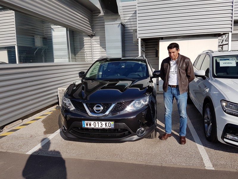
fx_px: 179
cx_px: 119
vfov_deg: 53.1
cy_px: 90
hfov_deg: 67.3
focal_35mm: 26
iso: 40
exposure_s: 1/2680
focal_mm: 4.2
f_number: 1.7
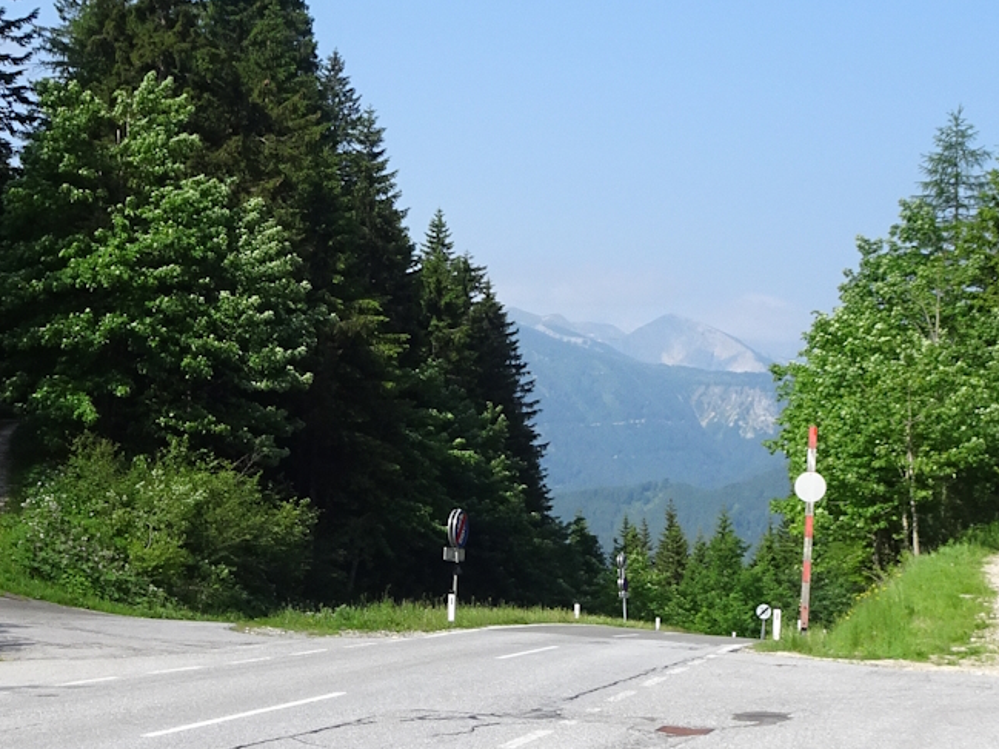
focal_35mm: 71
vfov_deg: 20.7
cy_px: 421
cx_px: 371
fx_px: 2049
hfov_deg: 27.3
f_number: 3.5
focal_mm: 4.1
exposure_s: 1/800
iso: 80
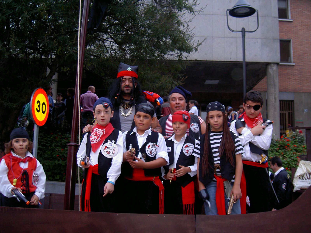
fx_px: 350
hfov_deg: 47.9
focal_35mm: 39
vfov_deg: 36.8
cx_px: 156
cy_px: 116
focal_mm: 8
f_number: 2.8
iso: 100
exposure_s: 1/59.5
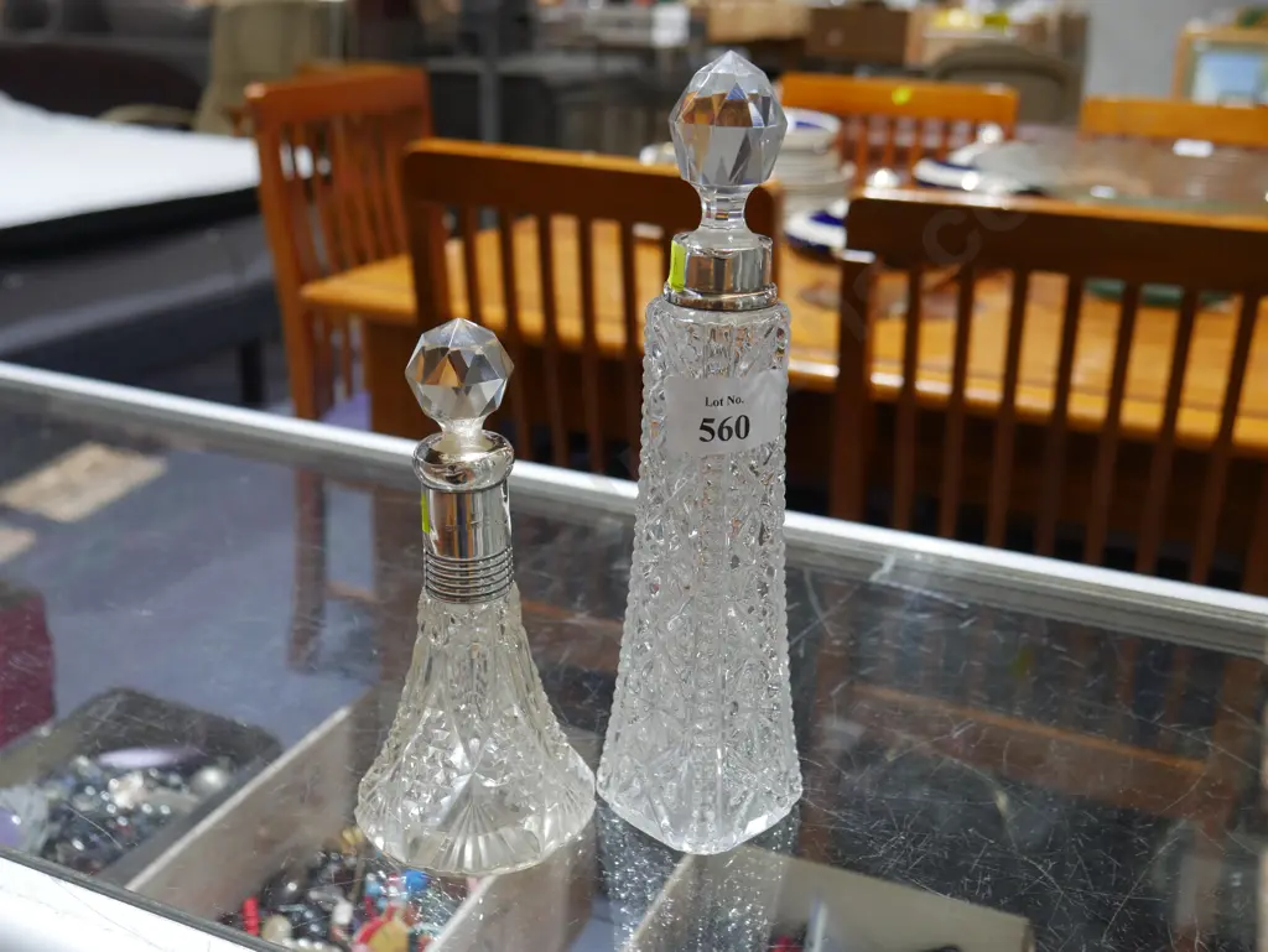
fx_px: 1393
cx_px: 634
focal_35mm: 38
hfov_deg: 49.0
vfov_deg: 37.8
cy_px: 476
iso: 500
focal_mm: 19
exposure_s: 1/60
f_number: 4.1
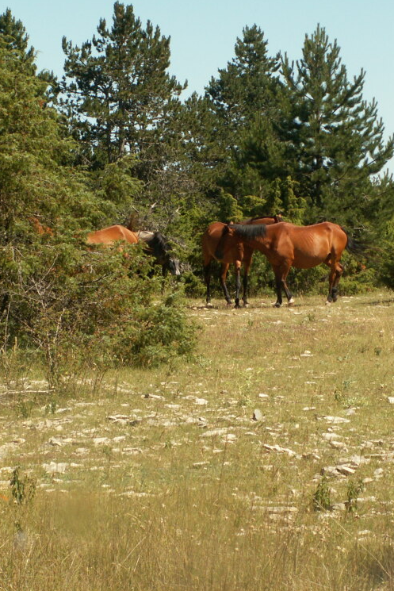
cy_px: 294
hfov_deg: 9.7
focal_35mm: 141
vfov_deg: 14.5
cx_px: 323
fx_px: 2313
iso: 50
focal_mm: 16.53
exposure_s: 1/250
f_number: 5.6
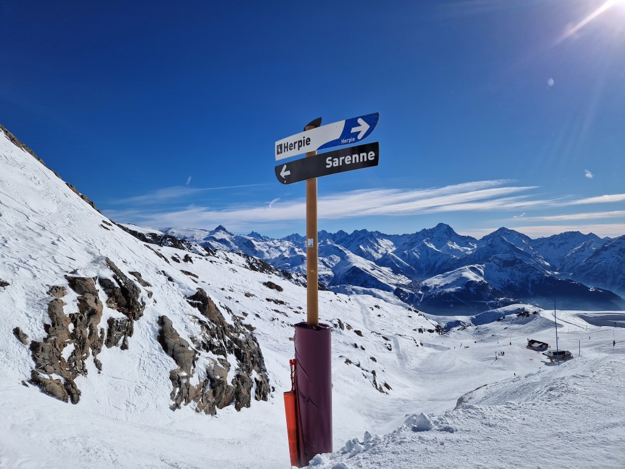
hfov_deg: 73.9
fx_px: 415
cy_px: 234
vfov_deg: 58.9
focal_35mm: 23
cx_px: 312
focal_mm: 5.4
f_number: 1.8
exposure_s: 1/6048
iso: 50
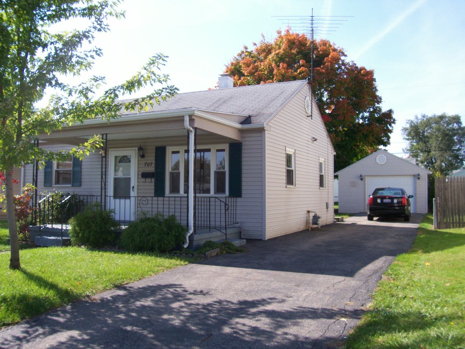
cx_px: 232
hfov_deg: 54.0
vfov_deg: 41.8
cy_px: 174
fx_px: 457
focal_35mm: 34
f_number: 5.1
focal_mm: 5.6
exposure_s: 1/254
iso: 80
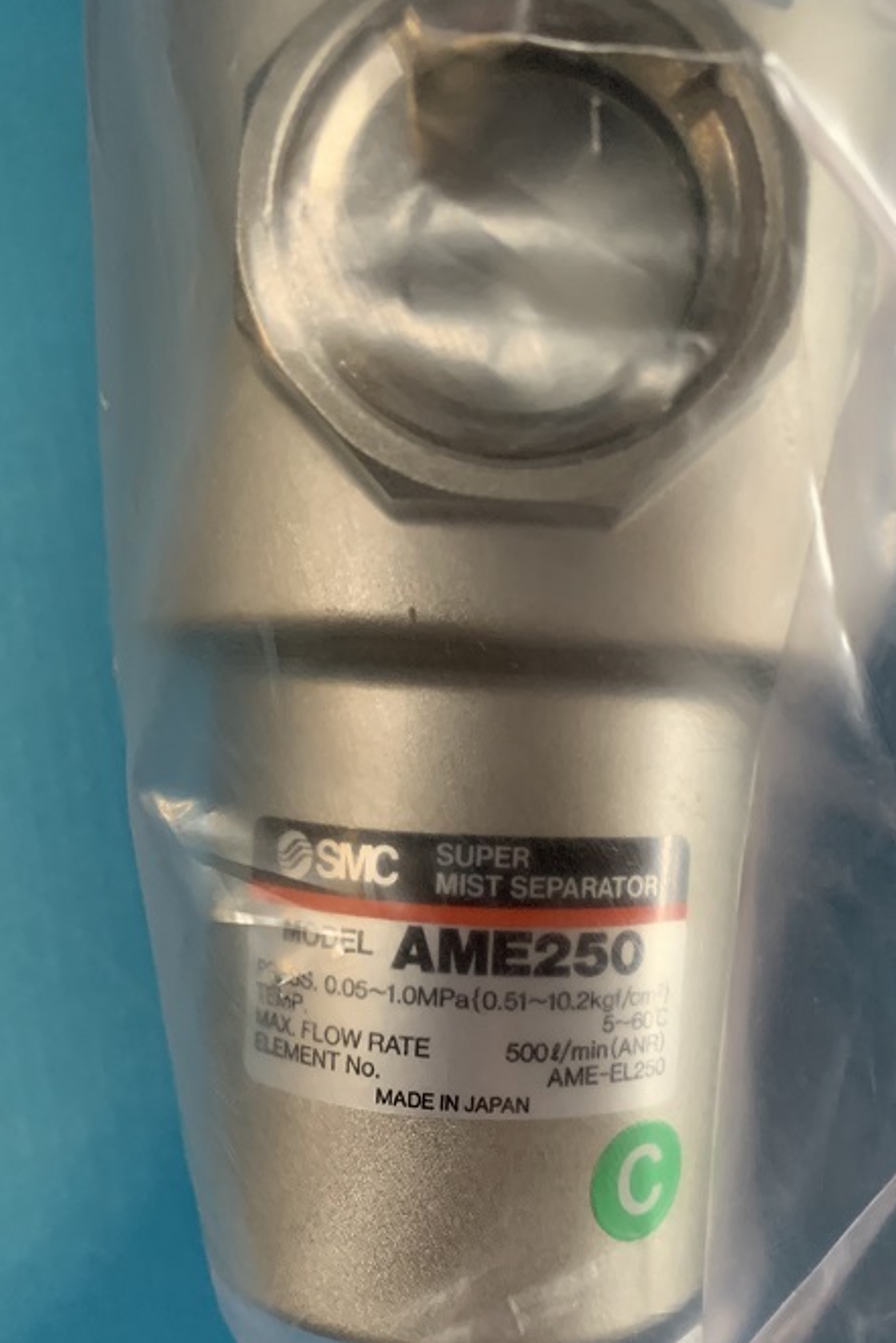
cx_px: 483
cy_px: 777
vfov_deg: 56.9
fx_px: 1231
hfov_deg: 40.0
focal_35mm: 33
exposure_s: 1/60
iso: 400
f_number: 1.8
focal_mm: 4.25
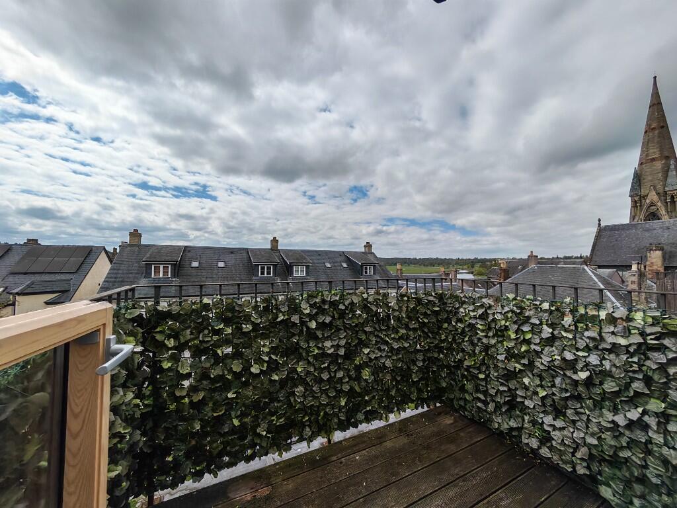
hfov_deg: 110.5
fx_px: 235
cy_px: 254
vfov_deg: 94.5
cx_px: 338
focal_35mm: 12
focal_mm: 1.82
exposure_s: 1/2900
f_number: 2
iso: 50
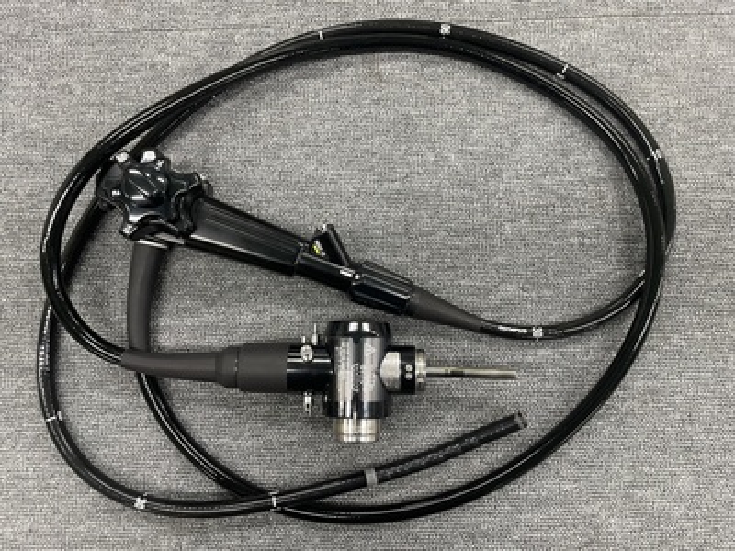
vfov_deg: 53.1
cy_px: 276
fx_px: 552
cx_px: 368
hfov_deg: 67.3
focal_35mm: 26
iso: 160
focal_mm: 4.2
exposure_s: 1/60
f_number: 1.6
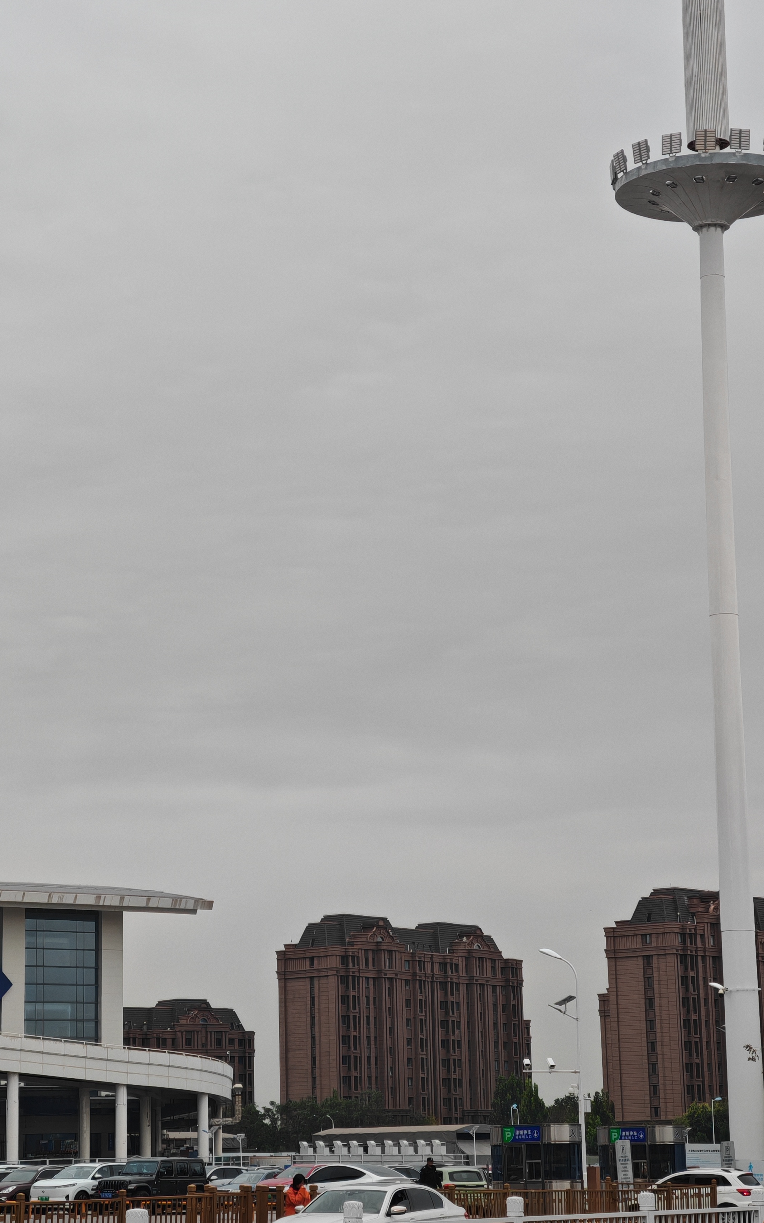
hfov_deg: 14.7
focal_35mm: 89
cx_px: 352
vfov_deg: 23.3
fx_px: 2965
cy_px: 529
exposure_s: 1/180
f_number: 2.4
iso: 50
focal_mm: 8.67
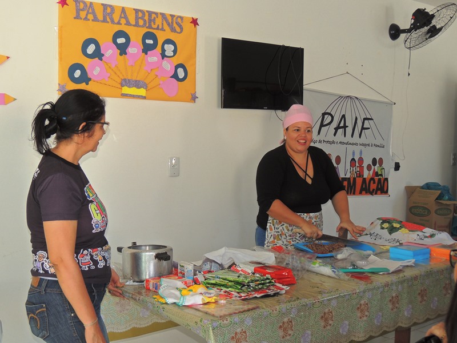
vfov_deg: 30.9
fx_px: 620
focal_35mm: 47
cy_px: 172
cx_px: 228
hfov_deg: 40.4
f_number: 3.5
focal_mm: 8.3
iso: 100
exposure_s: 1/80
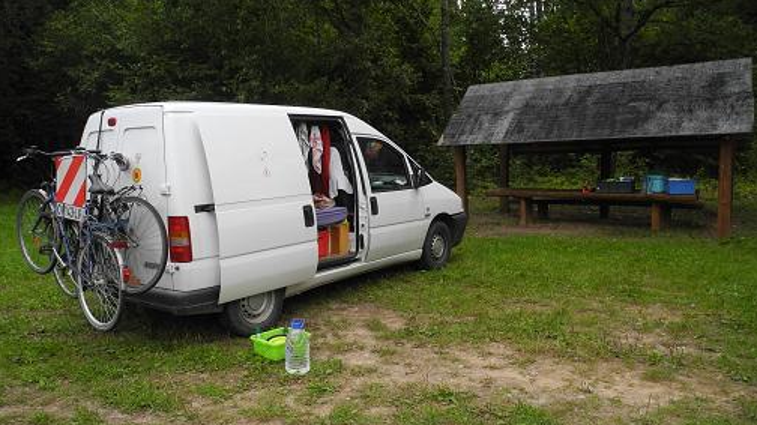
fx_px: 622
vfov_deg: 37.7
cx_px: 382
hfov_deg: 62.6
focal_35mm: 31
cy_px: 237
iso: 100
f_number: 2.8
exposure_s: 1/500
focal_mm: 6
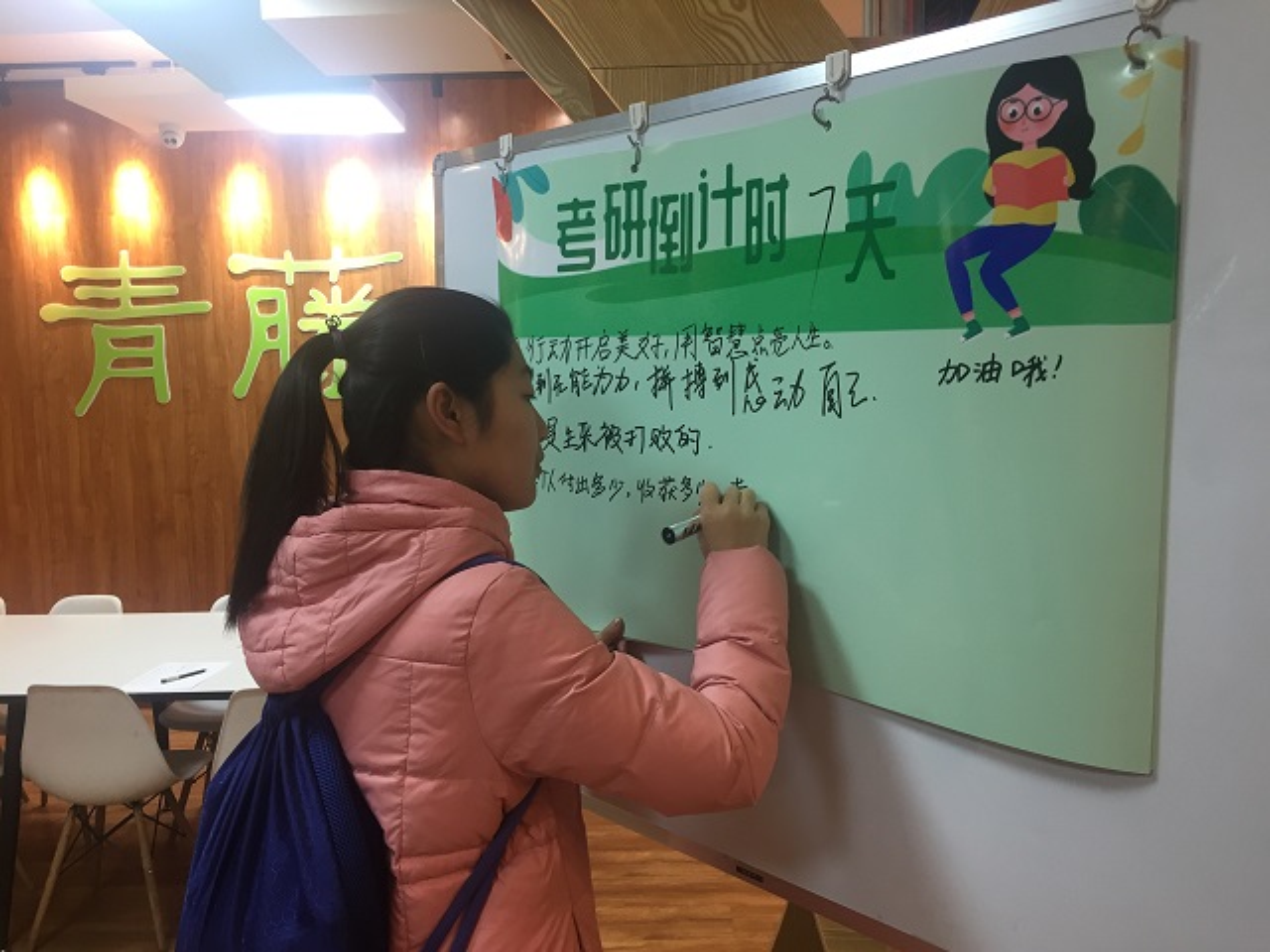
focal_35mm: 29
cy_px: 476
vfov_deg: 48.2
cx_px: 635
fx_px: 1064
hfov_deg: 61.7
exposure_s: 1/33
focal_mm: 4.15
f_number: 2.2
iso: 80
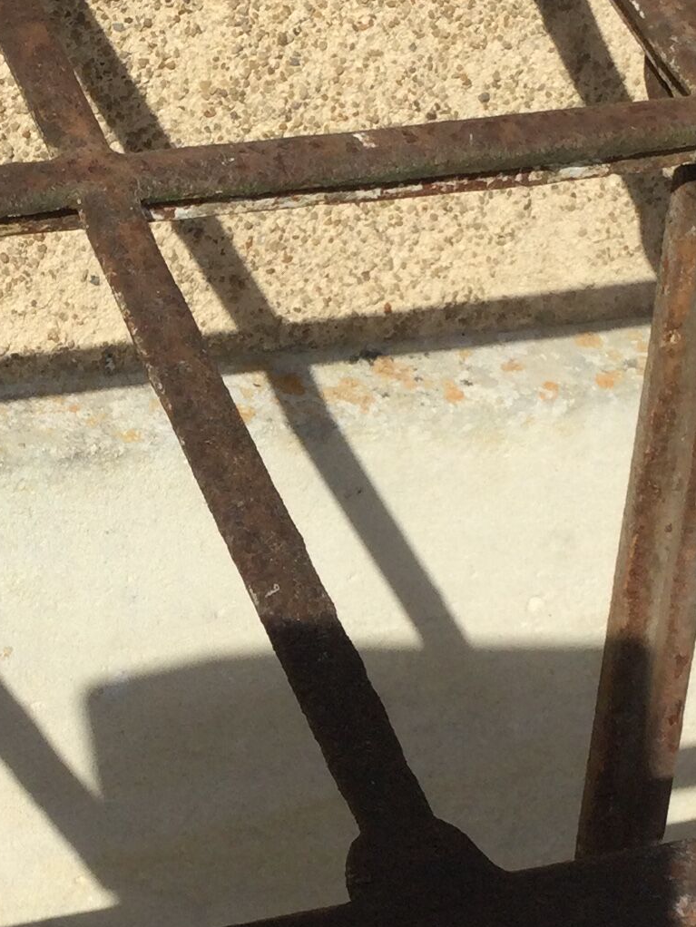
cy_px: 573
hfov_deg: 14.8
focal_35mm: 99
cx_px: 98
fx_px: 2653
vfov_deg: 19.8
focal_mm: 3.3
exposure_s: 1/2092
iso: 25
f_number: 2.4
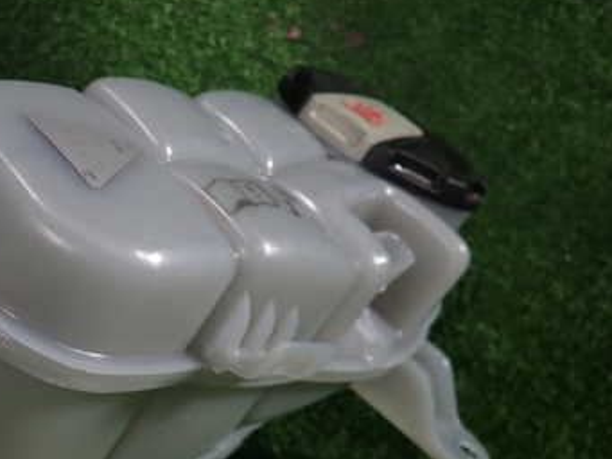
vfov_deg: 32.2
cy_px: 350
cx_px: 108
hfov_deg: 40.8
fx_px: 778
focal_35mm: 44
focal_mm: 4.5
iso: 200
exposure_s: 1/50
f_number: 2
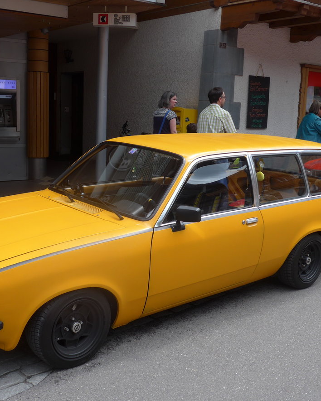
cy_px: 199
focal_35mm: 45
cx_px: 145
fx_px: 534
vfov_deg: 41.2
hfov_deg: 33.4
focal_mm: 7
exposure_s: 1/400
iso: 80
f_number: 2.8
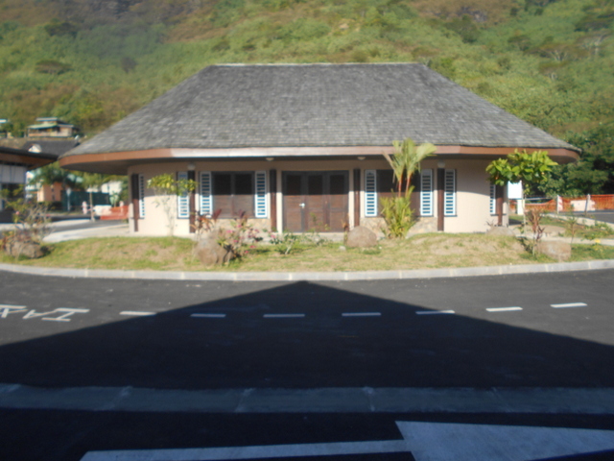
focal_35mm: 26
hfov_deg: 67.3
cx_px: 307
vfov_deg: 53.1
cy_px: 230
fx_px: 461
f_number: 3.2
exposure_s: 1/640
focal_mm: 4.6
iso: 80
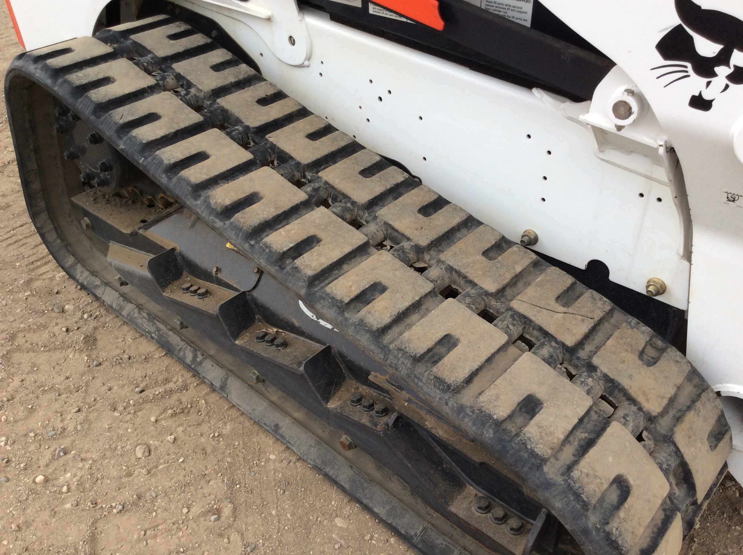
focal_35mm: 32
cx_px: 372
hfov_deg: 56.9
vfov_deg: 44.1
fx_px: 686
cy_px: 278
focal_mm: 3.3
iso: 32
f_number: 2.4
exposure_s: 1/227
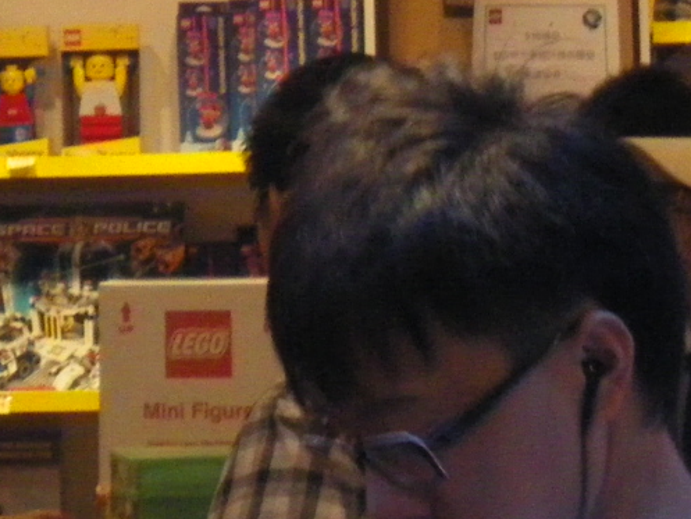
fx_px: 3334
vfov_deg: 8.7
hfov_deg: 11.5
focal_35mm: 167
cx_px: -220
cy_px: -277
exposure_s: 1/50
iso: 400
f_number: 3.5
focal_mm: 6.3
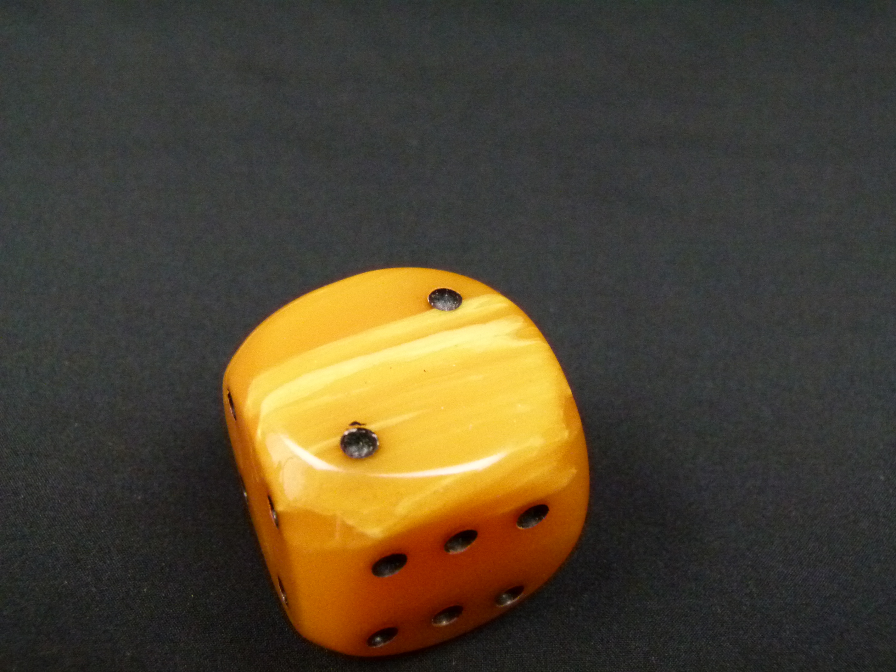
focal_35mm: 39
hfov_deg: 47.9
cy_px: 336
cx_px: 448
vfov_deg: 36.8
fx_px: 1009
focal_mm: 7.1
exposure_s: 1/80
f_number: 3.1
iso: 800
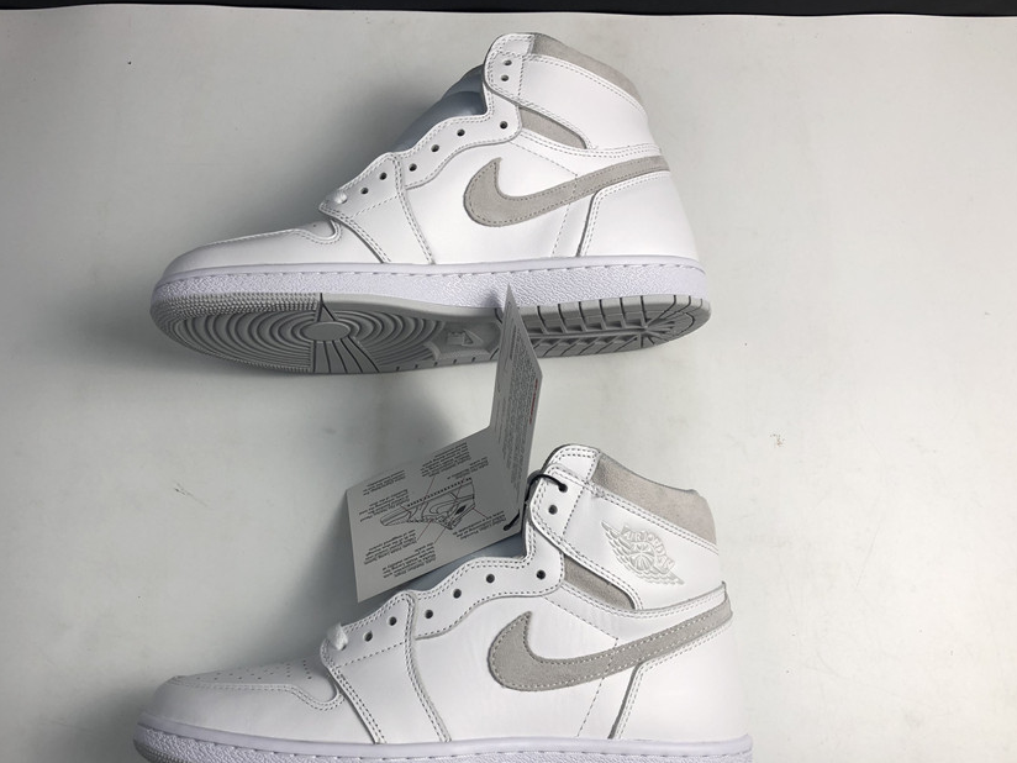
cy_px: 417
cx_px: 407
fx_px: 999
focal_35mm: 34
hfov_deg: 53.6
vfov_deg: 41.8
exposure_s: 1/100
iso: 25
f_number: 1.8
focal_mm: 4
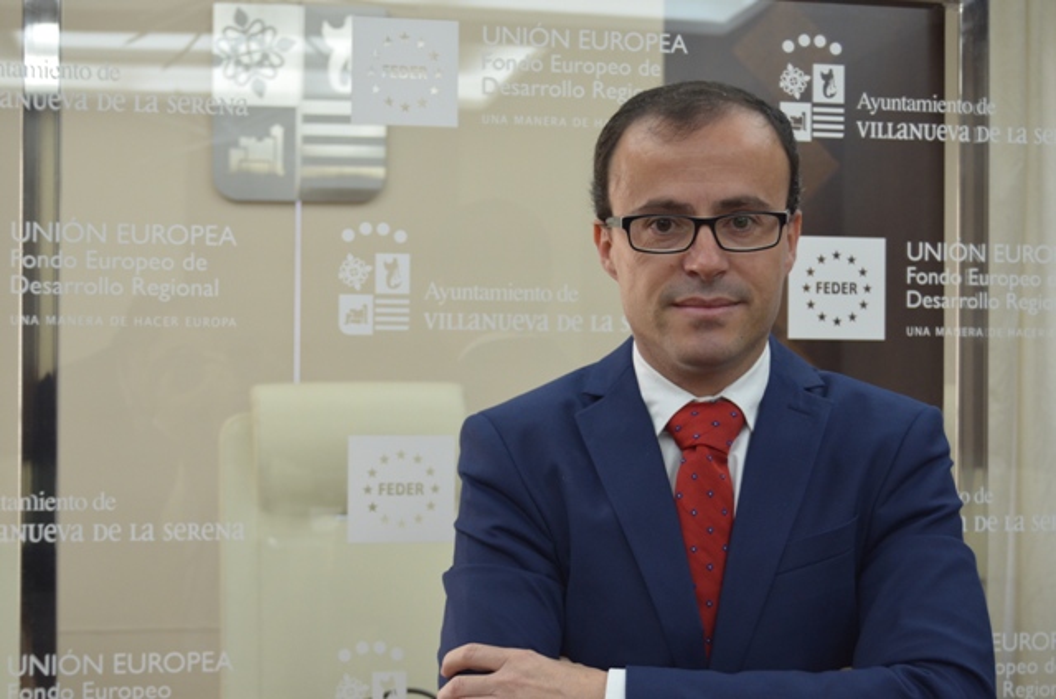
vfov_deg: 23.7
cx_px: 528
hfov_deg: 35.1
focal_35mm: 57
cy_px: 350
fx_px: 1669
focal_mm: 38
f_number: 4.8
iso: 800
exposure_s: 1/80
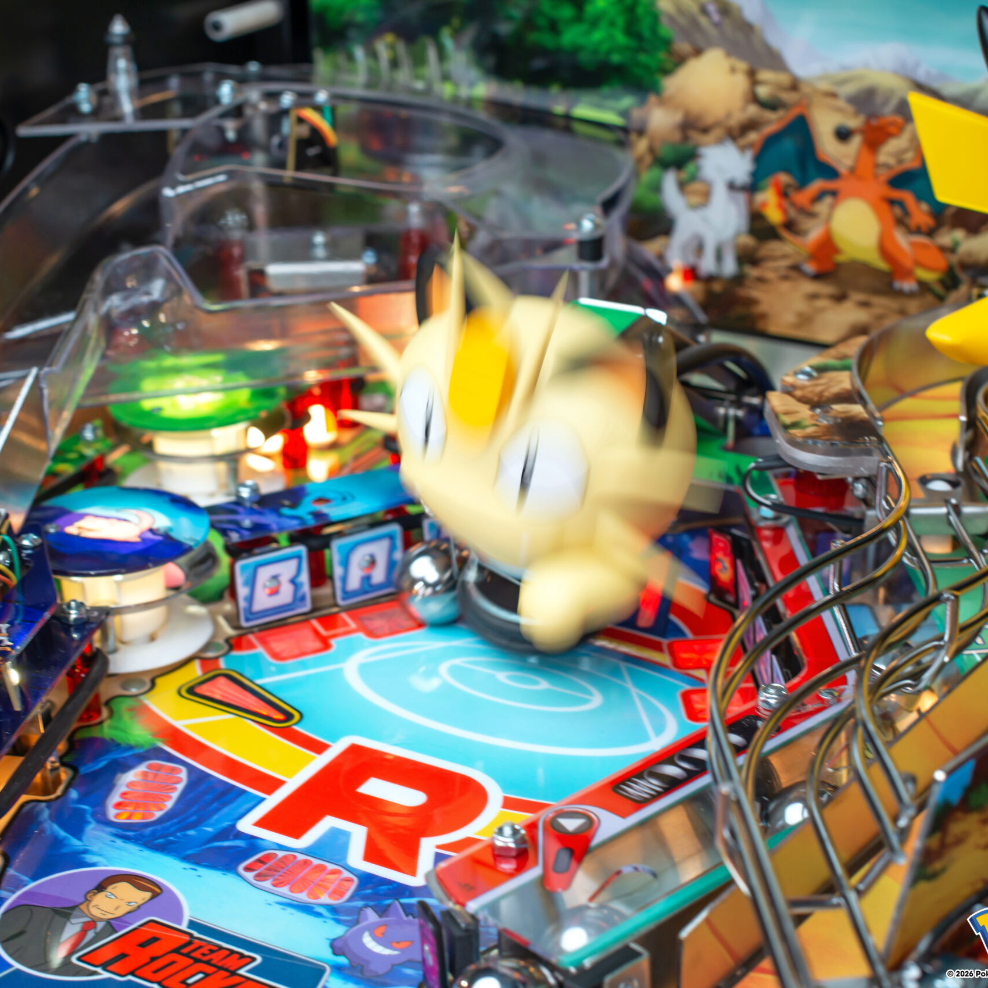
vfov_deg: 26.9
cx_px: 450
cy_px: 493
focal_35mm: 64
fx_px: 2067
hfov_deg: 26.9
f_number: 6.3
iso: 320
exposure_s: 1/80
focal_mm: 50
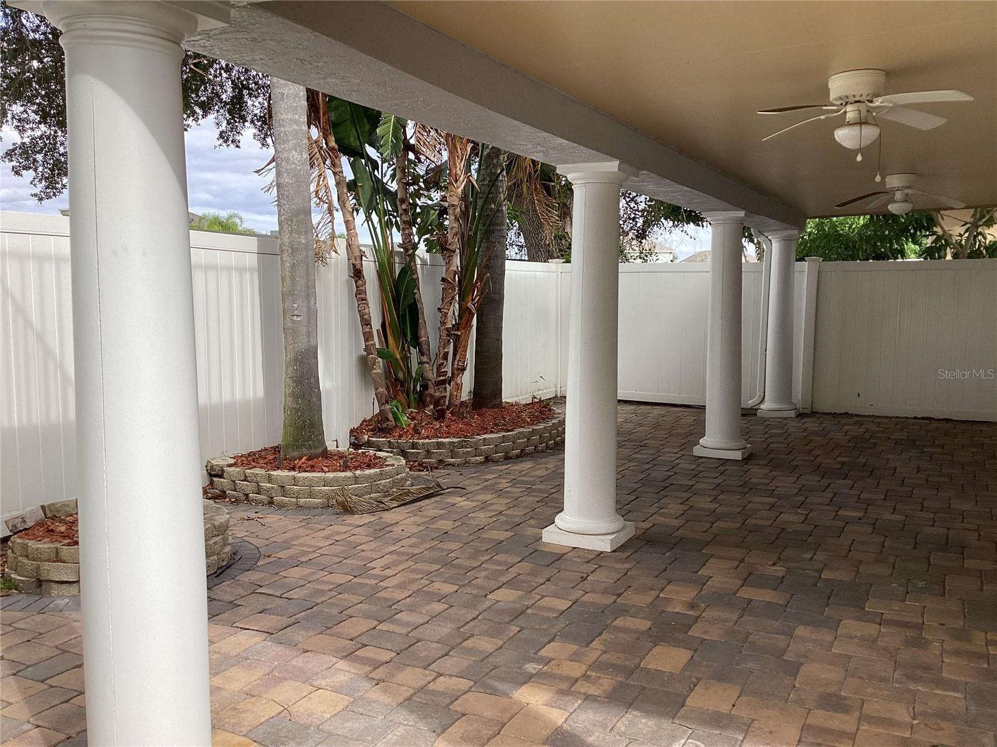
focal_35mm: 31
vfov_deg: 45.4
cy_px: 374
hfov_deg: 58.4
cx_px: 498
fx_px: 893
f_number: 2.4
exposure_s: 1/323
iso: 25
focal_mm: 3.3
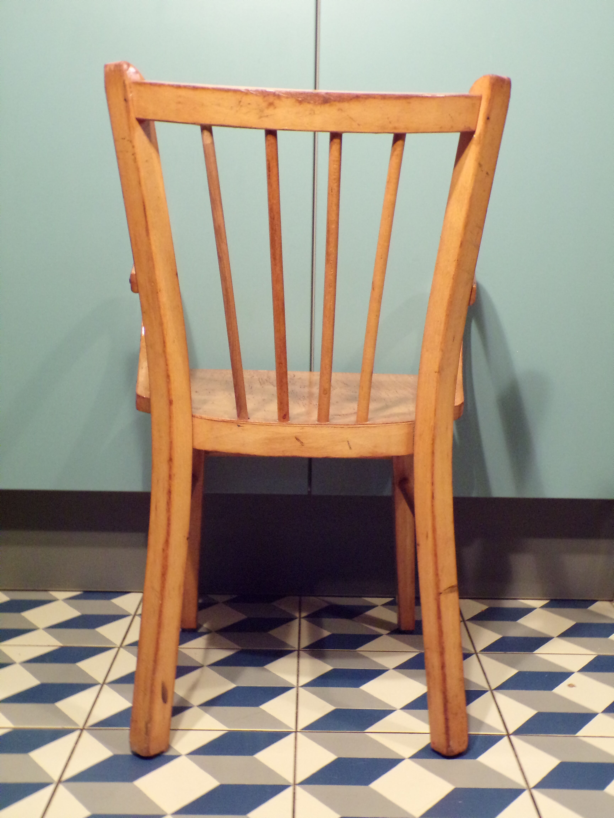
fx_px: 993
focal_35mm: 42
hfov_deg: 34.3
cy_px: 409
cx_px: 307
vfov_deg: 44.8
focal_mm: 7.6
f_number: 3.4
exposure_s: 1/17
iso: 652
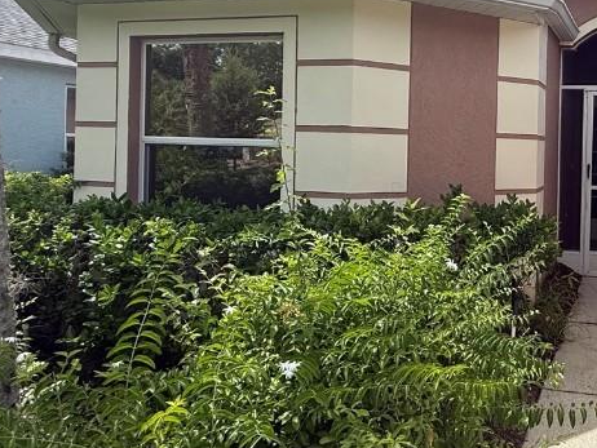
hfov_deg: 52.5
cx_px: 517
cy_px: 151
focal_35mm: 31
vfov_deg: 44.8
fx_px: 535
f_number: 2.2
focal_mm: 2.22
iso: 64
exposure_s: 1/1312
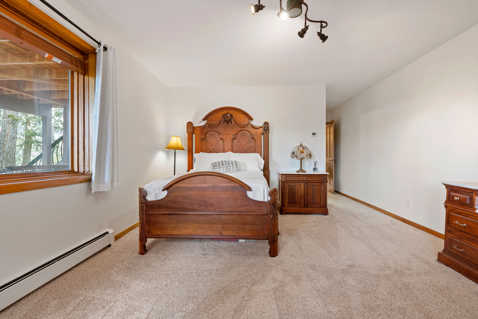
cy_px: 160
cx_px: 239
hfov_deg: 96.7
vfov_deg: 73.8
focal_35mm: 16
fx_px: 213
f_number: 8
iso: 160
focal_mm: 16
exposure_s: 2.5
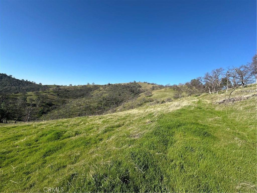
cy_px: 96
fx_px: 104
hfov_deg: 102.1
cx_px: 128
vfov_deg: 85.7
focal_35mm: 14
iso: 40
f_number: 2.2
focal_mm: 2.22
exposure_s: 1/1855
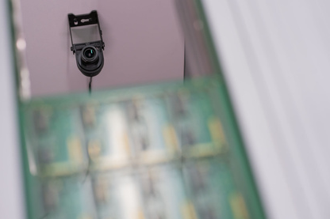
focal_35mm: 92
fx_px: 843
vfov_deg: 14.9
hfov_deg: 22.1
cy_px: 106
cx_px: 155
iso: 1250
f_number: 6.3
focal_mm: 85
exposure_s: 1/60
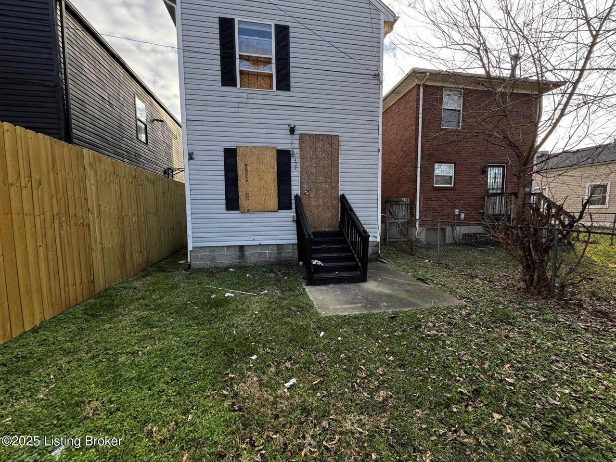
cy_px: 231
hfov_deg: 102.1
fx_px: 249
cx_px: 308
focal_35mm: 14
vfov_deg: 85.7
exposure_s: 1/132
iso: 40
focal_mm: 2.22
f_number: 2.2
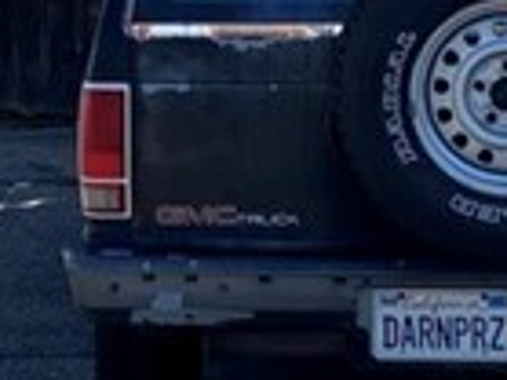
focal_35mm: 192
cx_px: 84
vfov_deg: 7.6
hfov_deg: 10.3
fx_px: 2810
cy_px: -179
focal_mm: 4.25
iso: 32
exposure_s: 1/2105
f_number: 1.8
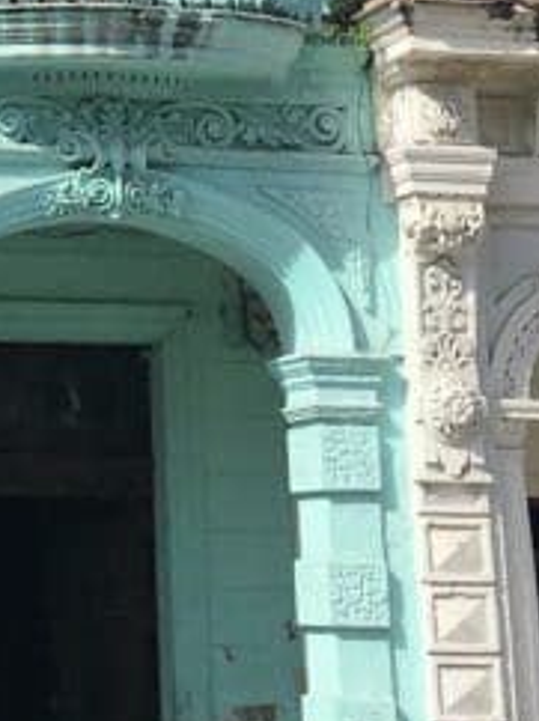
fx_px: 2662
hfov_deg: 11.2
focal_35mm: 128
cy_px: -413
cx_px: -205
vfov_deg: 14.2
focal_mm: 4.15
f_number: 2.2
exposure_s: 1/1832
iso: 25
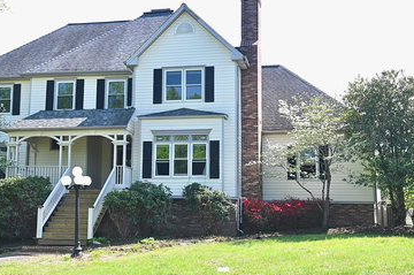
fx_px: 620
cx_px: 160
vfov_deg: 25.0
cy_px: 120
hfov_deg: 36.7
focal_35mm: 54
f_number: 9
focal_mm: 38
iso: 400
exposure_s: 1/200
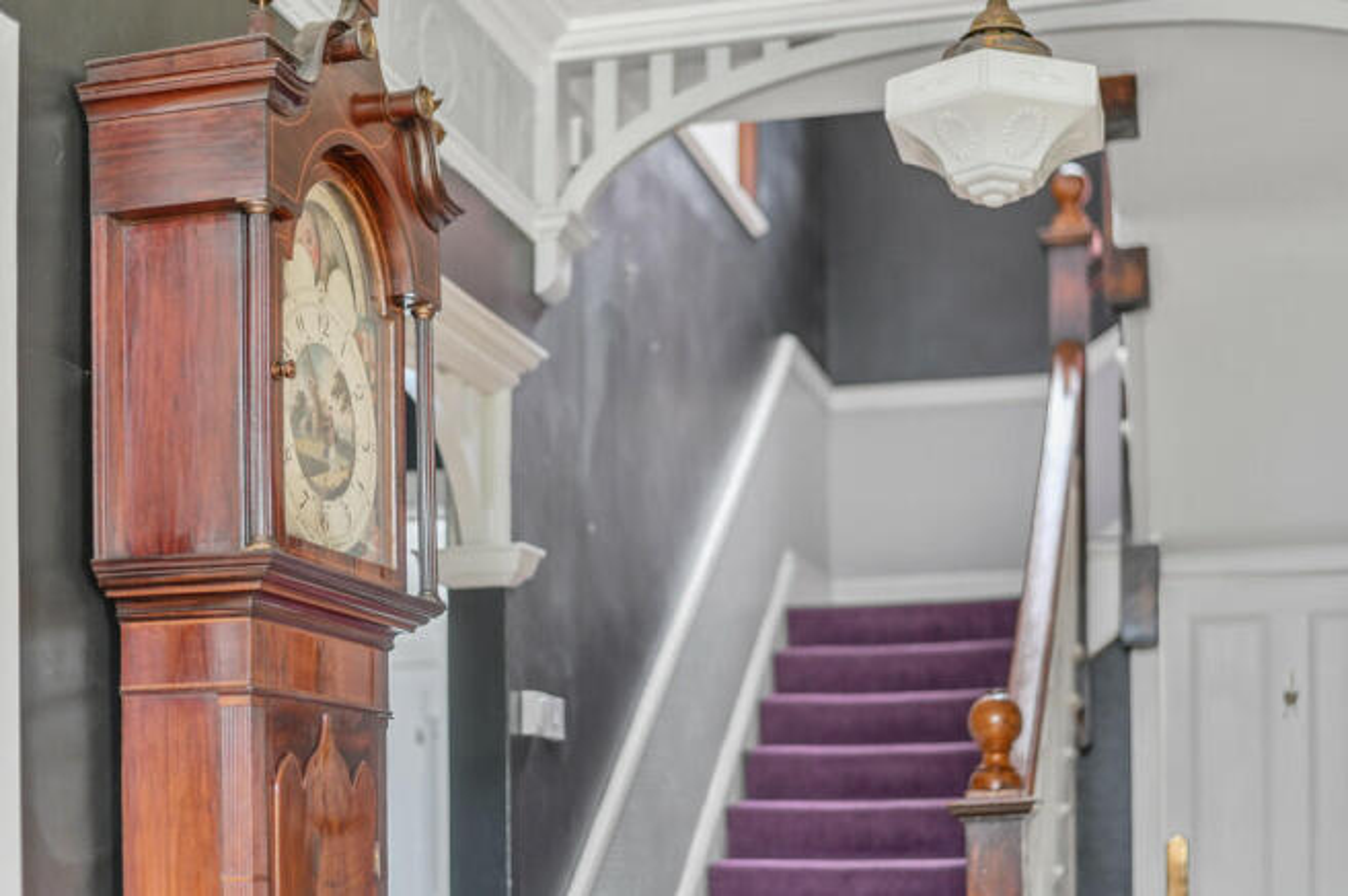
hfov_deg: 39.6
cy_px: 448
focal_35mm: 50
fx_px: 1870
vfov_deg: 26.9
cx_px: 674
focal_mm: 50
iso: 400
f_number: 2
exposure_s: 1
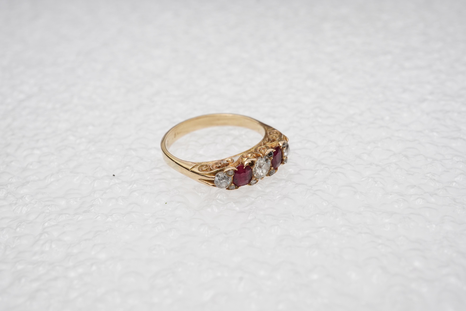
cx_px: 233
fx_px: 582
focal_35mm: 45
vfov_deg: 29.9
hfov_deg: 43.6
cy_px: 156
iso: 400
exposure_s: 1/125
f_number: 20
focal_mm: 30
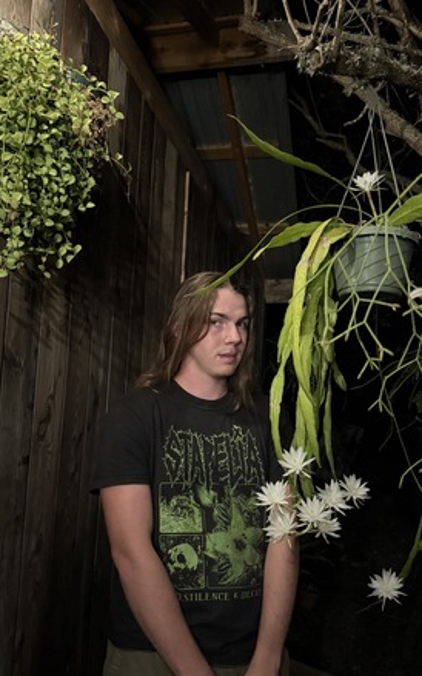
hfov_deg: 43.0
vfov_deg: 64.4
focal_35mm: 29
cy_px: 379
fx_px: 534
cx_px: 236
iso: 1600
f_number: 1.78
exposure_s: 1/20
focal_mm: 6.76
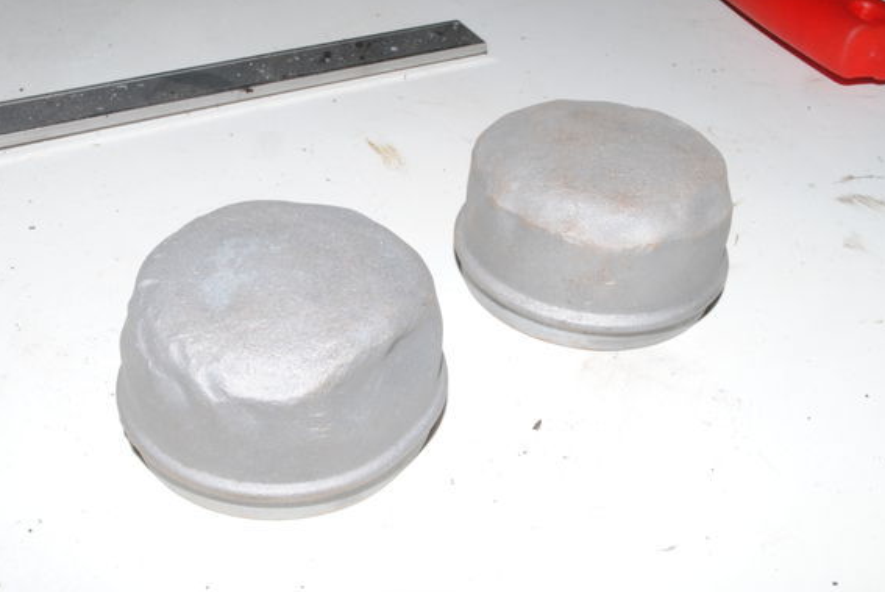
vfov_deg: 30.6
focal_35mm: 44
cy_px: 291
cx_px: 443
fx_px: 1082
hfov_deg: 44.5
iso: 800
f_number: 29
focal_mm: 26
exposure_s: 1/125
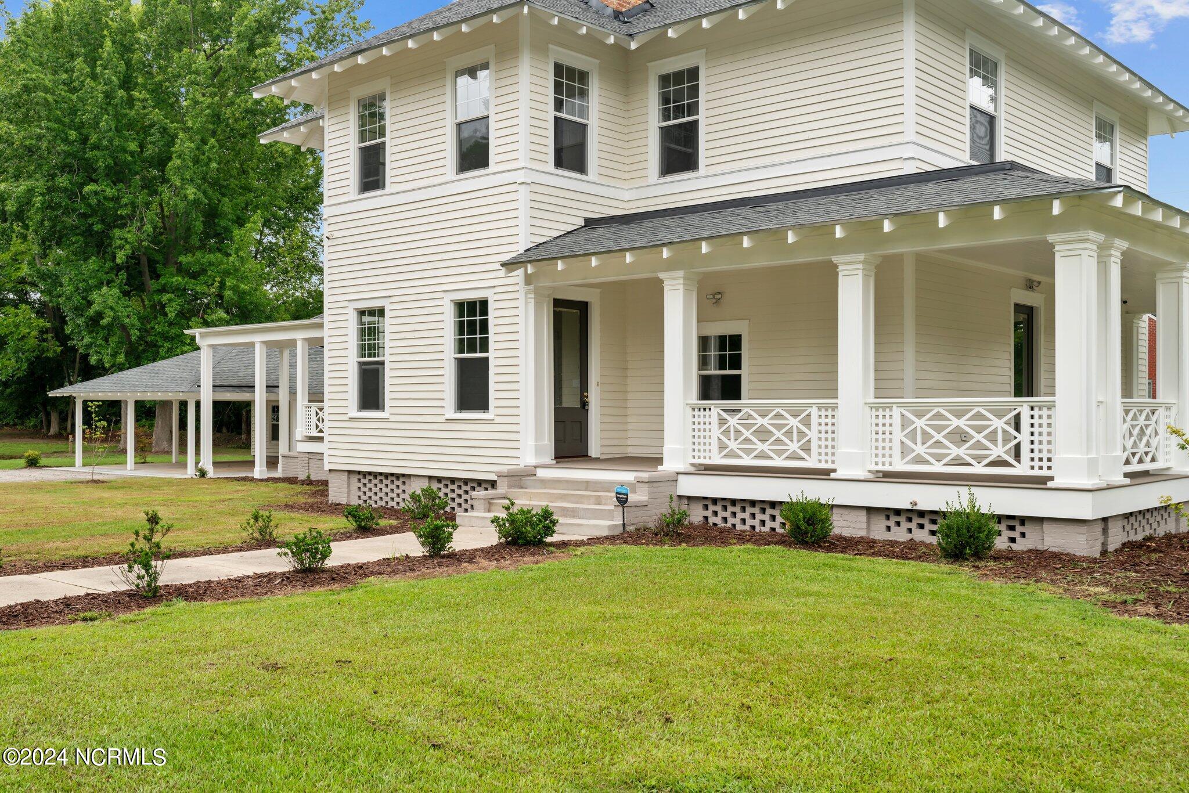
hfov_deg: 54.4
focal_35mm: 35
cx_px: 594
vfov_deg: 37.9
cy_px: 396
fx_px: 1156
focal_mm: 35
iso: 400
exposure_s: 1/125
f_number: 9
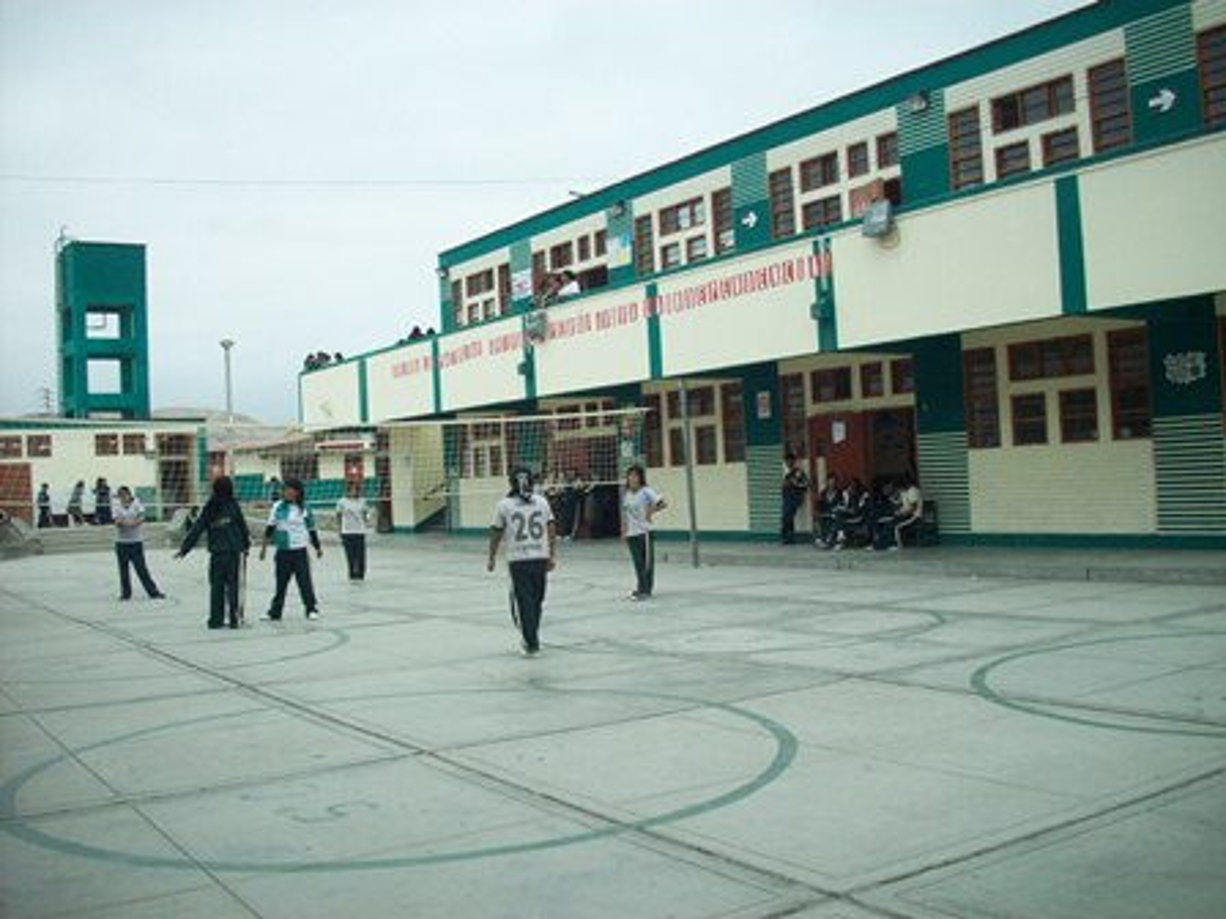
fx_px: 1310
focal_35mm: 37
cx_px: 613
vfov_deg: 38.7
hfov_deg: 50.1
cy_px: 460
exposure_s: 1/387
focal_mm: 6.2
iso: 80
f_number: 5.6
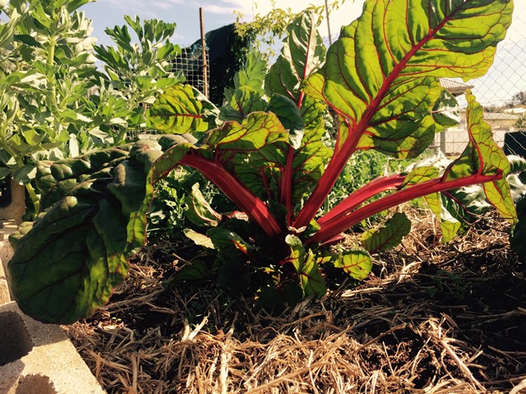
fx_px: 441
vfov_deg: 48.2
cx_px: 263
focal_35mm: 29
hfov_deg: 61.7
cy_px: 197
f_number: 2.2
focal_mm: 4.15
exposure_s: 1/898
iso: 32
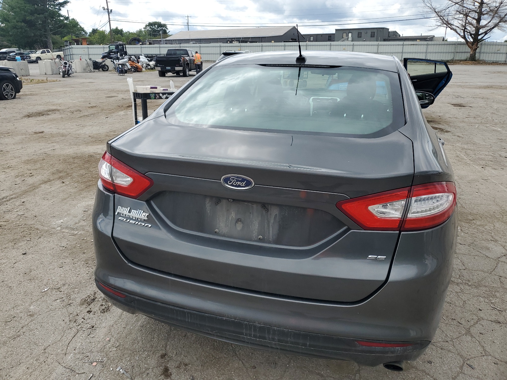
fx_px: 381
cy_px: 190
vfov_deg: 53.1
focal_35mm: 26
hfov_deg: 67.3
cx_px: 254
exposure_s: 1/2500
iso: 50
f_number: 1.5
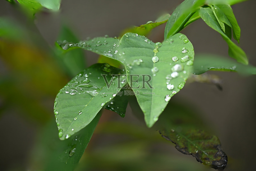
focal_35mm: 105
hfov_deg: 19.5
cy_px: 86
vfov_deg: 13.0
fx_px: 747
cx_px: 128
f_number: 4.5
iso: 200
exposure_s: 1/160
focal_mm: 105
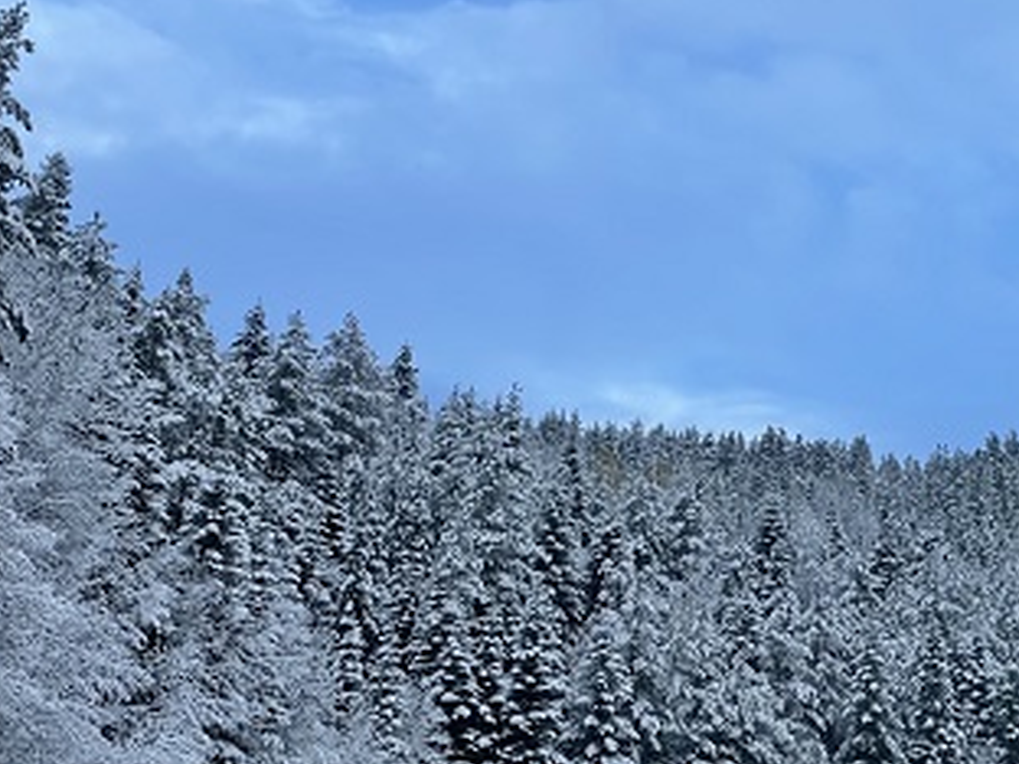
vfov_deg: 29.1
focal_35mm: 50
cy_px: 346
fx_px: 1472
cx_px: 826
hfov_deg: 36.8
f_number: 1.6
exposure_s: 1/955
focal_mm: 4.2
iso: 32
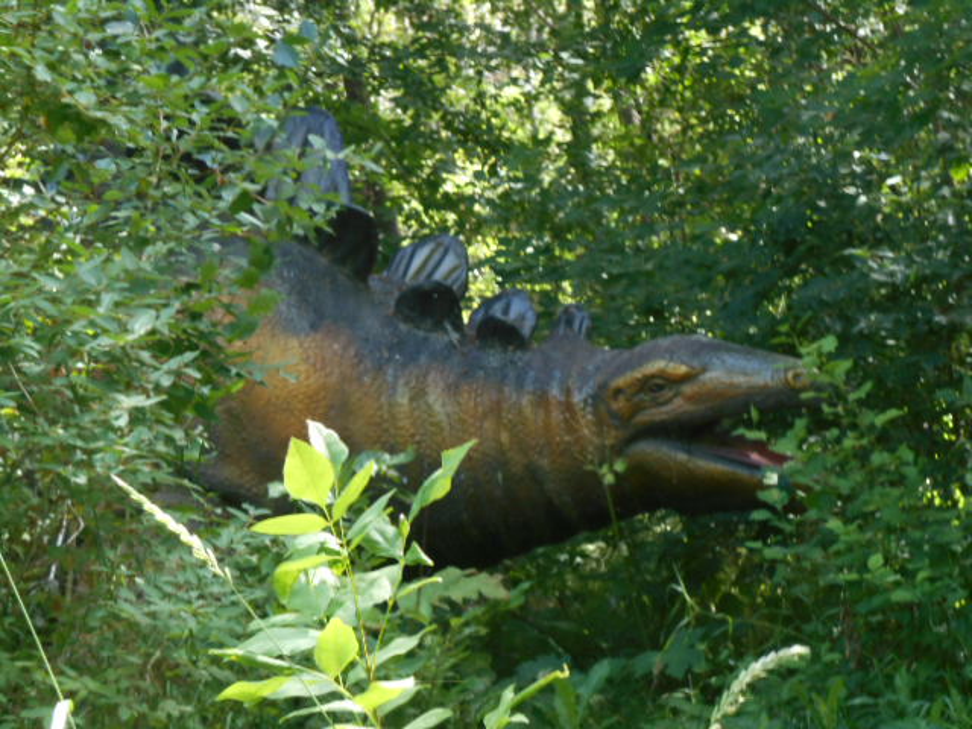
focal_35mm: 105
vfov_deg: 14.1
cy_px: 364
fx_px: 2948
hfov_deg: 18.7
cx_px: 486
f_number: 5.1
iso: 160
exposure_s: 1/30
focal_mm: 18.8
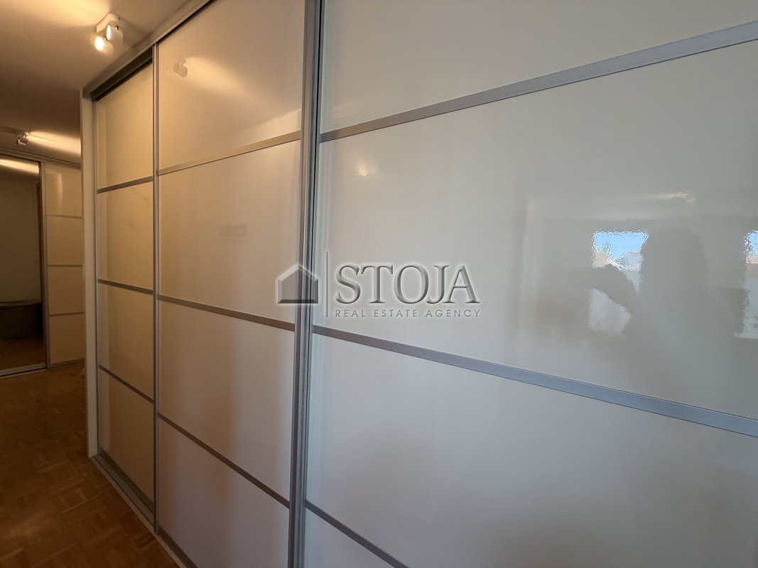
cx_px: 379
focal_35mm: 14
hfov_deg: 102.1
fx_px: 307
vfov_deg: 85.7
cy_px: 284
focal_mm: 2.22
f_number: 2.2
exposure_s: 1/100
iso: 160
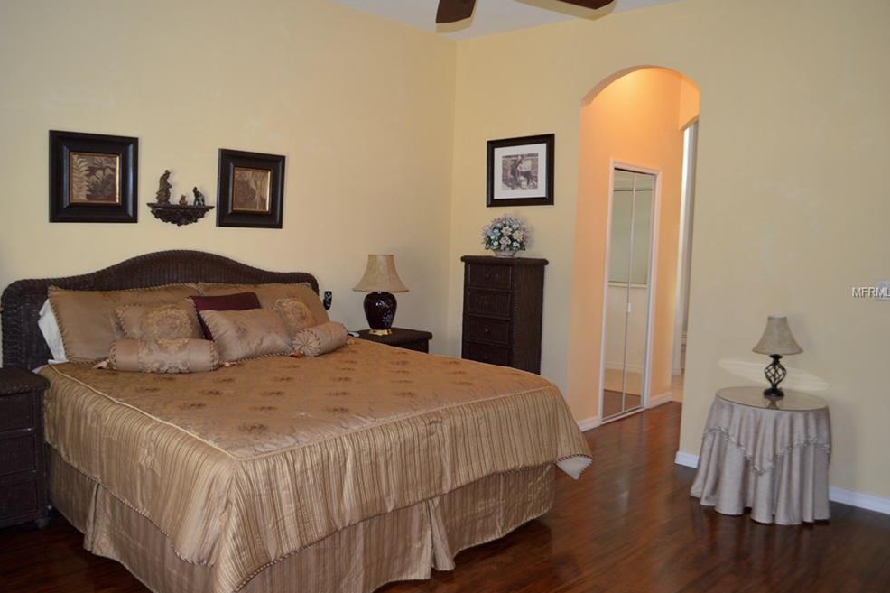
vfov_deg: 46.4
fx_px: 692
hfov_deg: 65.5
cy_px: 292
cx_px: 441
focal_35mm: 28
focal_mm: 18
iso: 640
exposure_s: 1/60
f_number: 3.5
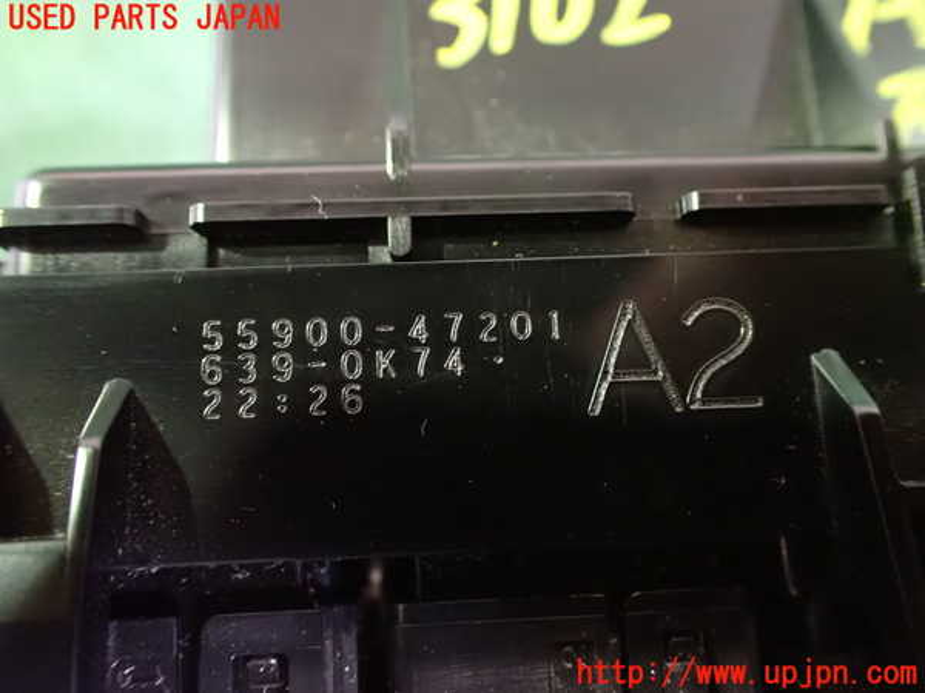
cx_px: 462
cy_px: 346
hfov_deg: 60.0
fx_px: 802
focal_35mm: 30
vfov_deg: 46.8
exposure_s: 1/20
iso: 1600
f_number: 2.3
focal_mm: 5.4
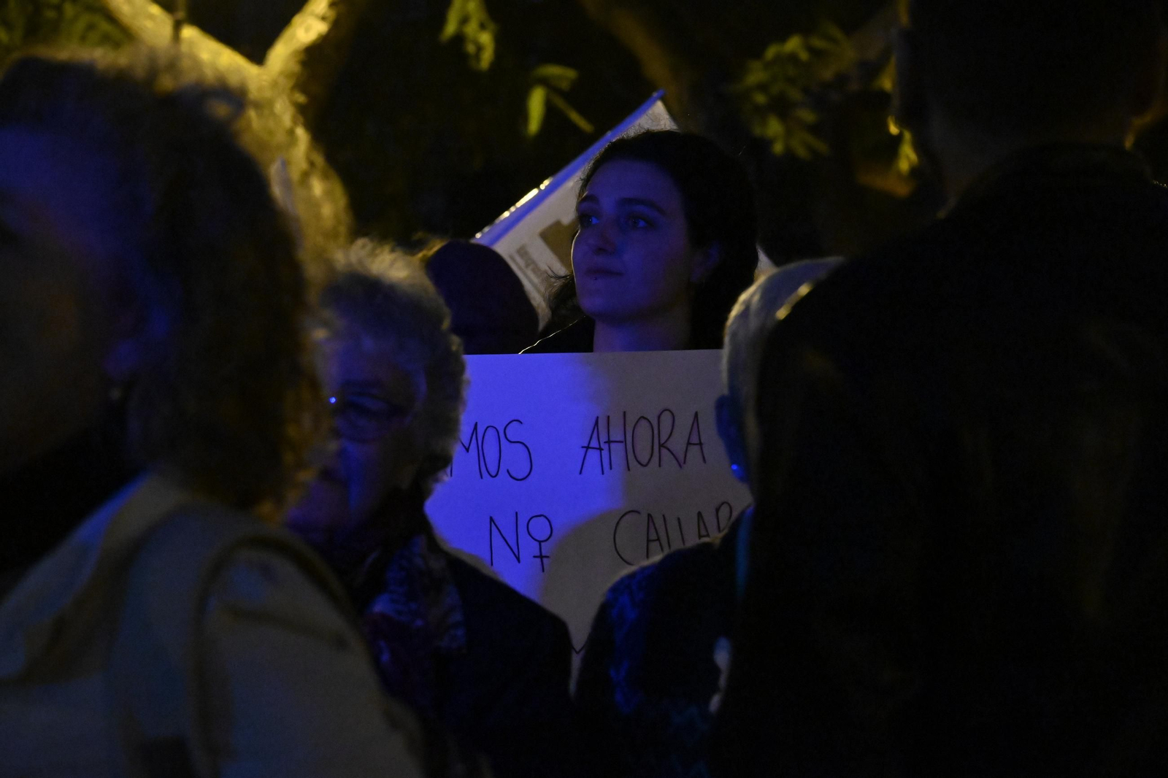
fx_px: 4379
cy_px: 389
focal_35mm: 135
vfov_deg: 10.2
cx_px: 584
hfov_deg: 15.2
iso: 12800
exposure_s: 1/160
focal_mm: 90
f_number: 6.3
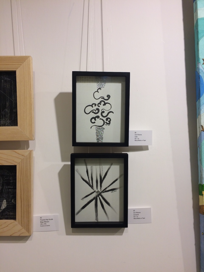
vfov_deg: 61.7
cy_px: 136
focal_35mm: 29
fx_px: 228
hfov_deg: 48.2
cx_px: 102
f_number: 2.2
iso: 50
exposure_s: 1/50
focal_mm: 4.15
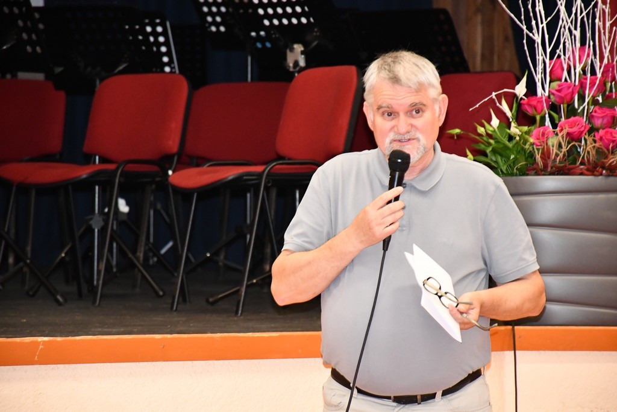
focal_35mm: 210
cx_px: 308
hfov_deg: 9.8
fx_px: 3599
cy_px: 206
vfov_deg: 6.5
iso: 3600
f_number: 5.6
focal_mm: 140
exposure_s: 1/60
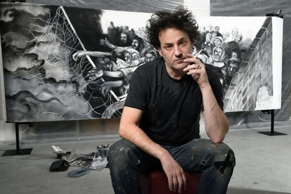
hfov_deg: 54.4
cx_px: 142
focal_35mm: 35
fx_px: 283
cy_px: 98
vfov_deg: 37.9
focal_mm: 34
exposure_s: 1/250
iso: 125
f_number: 13
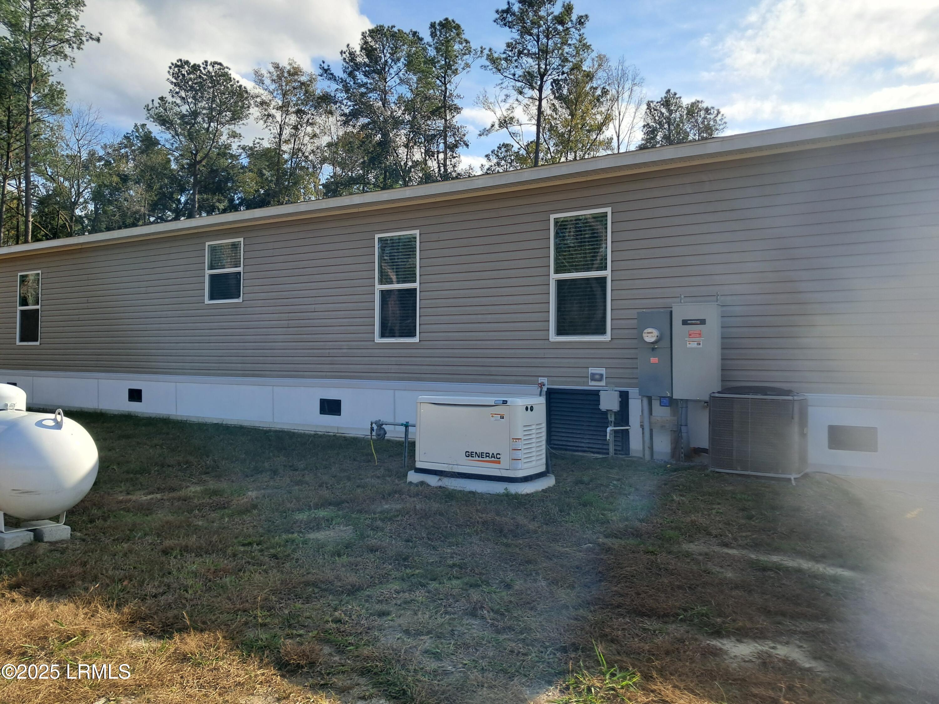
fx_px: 732
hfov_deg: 65.3
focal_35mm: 27
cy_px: 352
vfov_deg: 51.4
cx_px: 470
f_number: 1.8
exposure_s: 1/679
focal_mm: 4
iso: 50
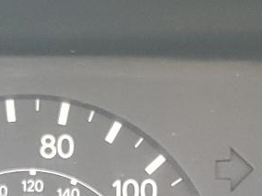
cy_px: 328
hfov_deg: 13.4
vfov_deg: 9.7
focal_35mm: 146
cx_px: 27
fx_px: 1106
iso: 58
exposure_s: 1/60.2
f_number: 1.5
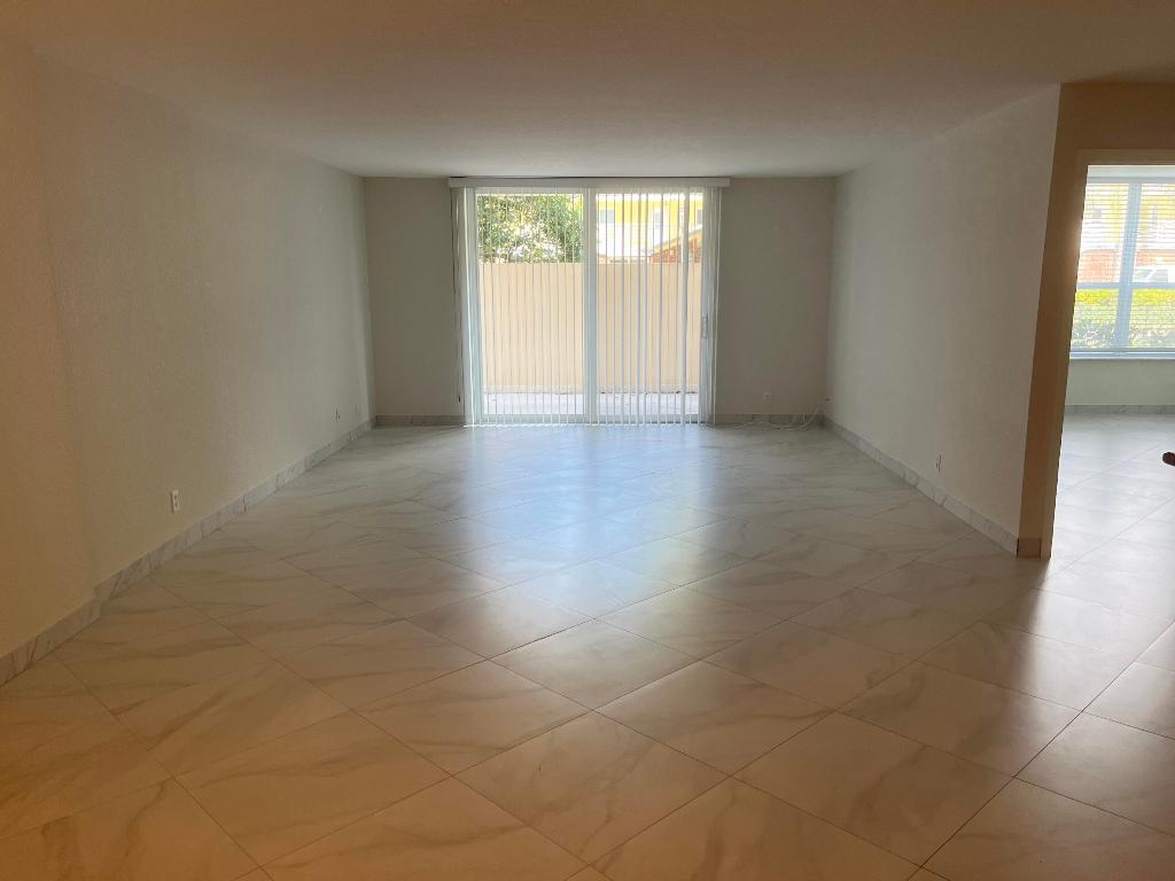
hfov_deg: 67.3
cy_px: 440
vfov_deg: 53.1
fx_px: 883
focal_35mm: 26
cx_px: 588
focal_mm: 5.1
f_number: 1.6
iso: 64
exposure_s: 1/120
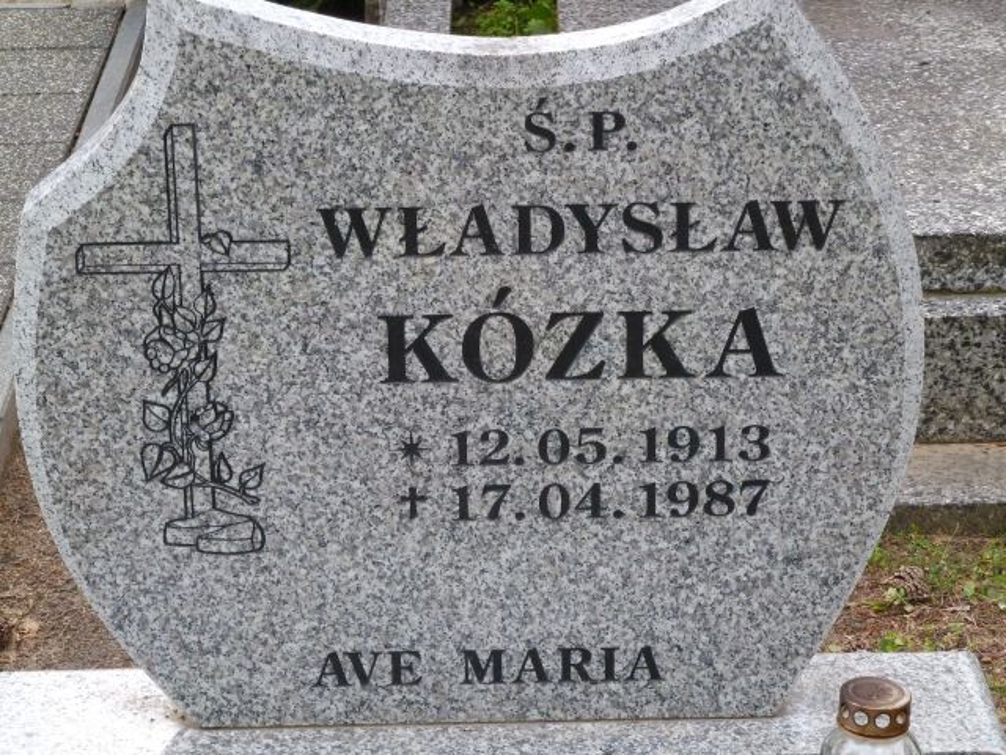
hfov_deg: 18.9
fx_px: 3022
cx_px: 503
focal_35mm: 104
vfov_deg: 14.2
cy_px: 378
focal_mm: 17
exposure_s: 1/200
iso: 320
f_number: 4.3
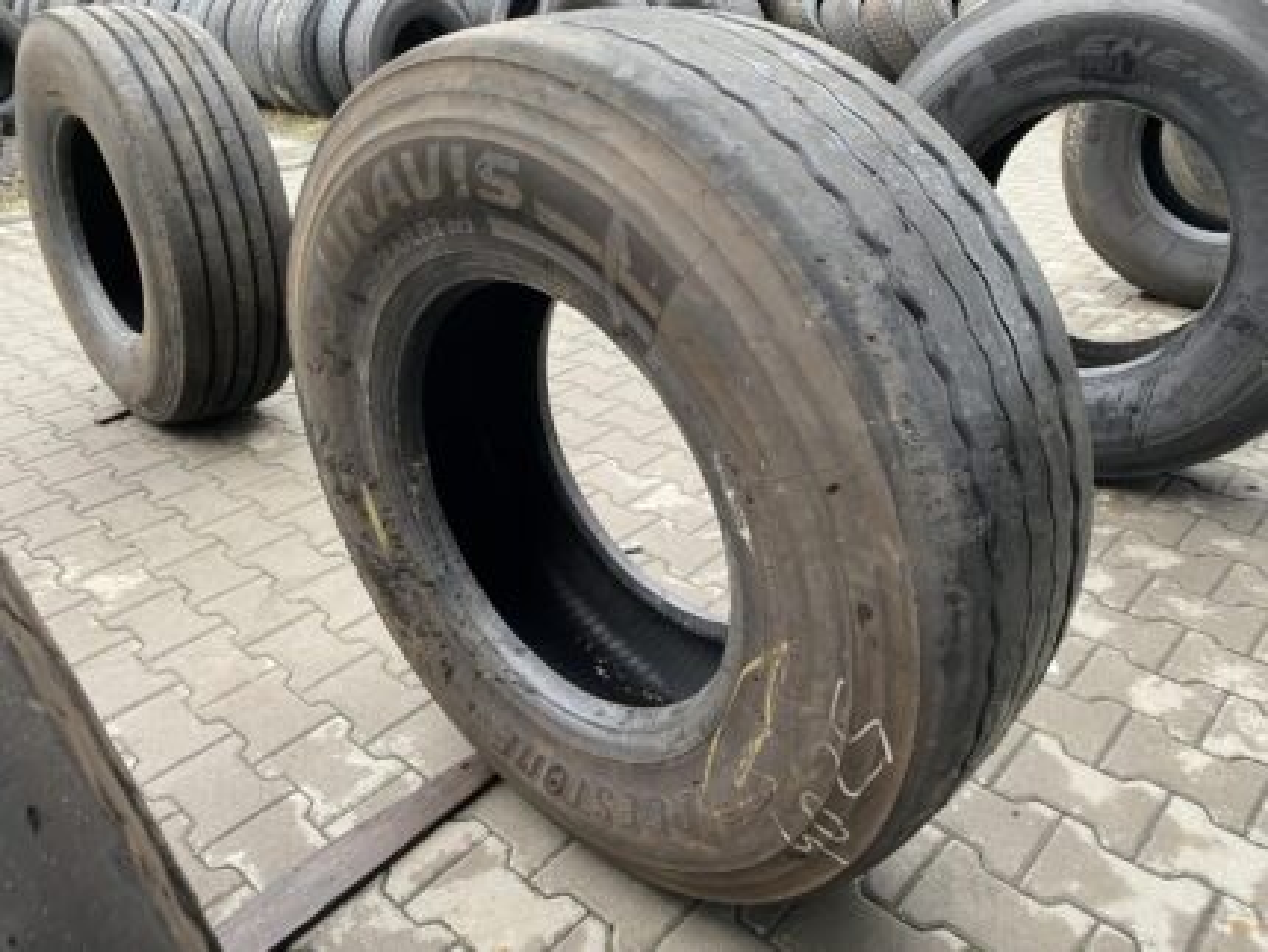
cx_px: 634
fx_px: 953
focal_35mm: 26
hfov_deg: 67.3
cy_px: 476
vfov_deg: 53.1
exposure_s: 1/78
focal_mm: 4.25
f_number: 1.8
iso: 125
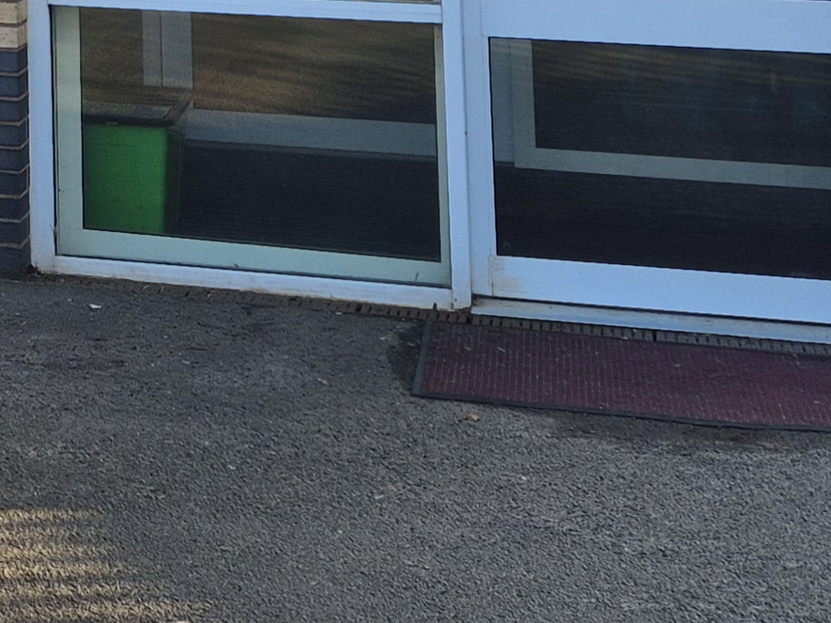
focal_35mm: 104
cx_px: -245
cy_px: -533
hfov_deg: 17.7
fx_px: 2496
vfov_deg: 12.8
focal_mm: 5.4
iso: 25
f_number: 1.8
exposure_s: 1/746
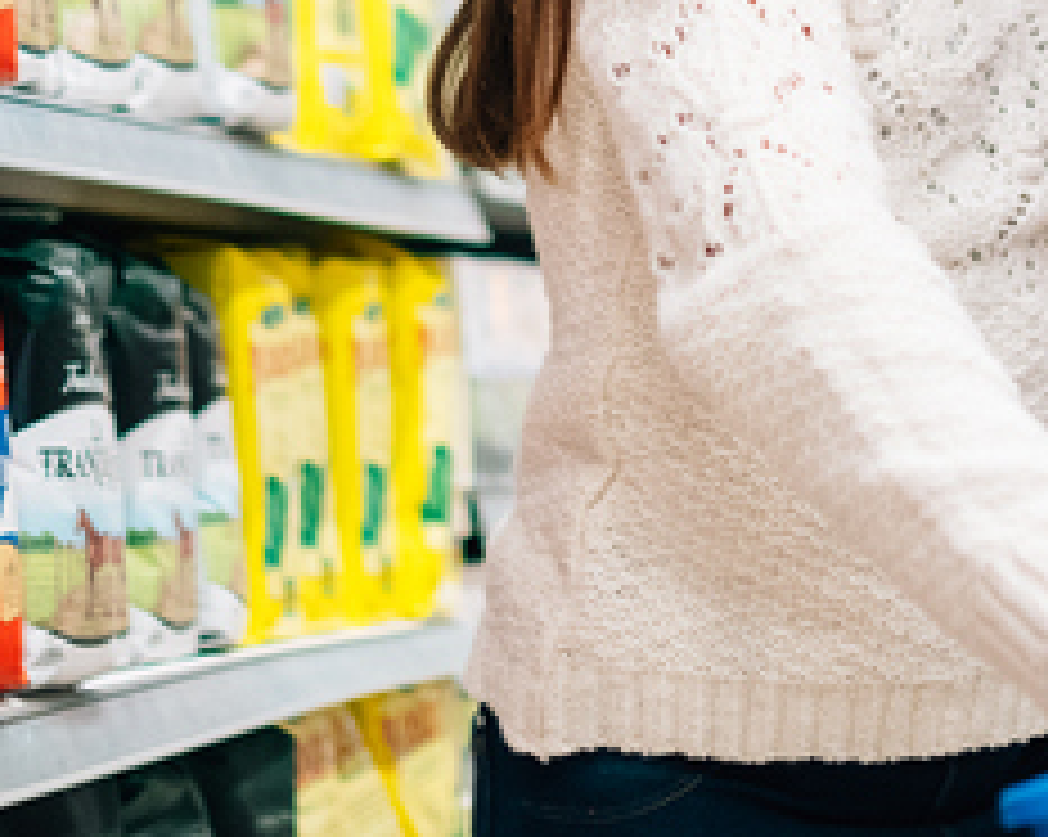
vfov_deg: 8.5
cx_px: 913
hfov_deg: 10.9
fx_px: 5485
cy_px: -418
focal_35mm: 177
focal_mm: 35
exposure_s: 1/400
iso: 800
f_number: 1.4
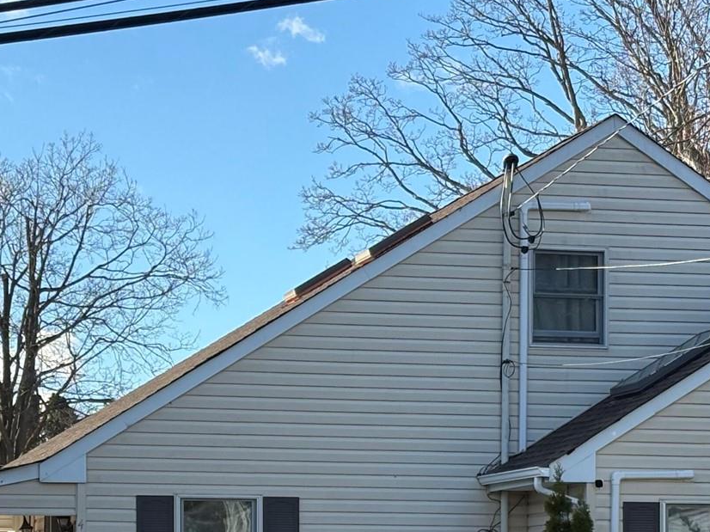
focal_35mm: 129
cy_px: 566
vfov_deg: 11.3
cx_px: 378
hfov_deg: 15.3
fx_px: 2645
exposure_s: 1/1393
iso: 32
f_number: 1.6
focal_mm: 5.96
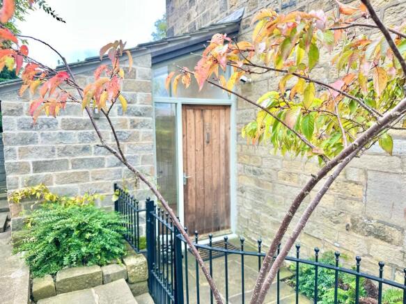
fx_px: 281
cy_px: 152
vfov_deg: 56.8
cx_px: 203
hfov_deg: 71.6
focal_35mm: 24
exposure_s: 1/642
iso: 80
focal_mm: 6.86
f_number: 1.78
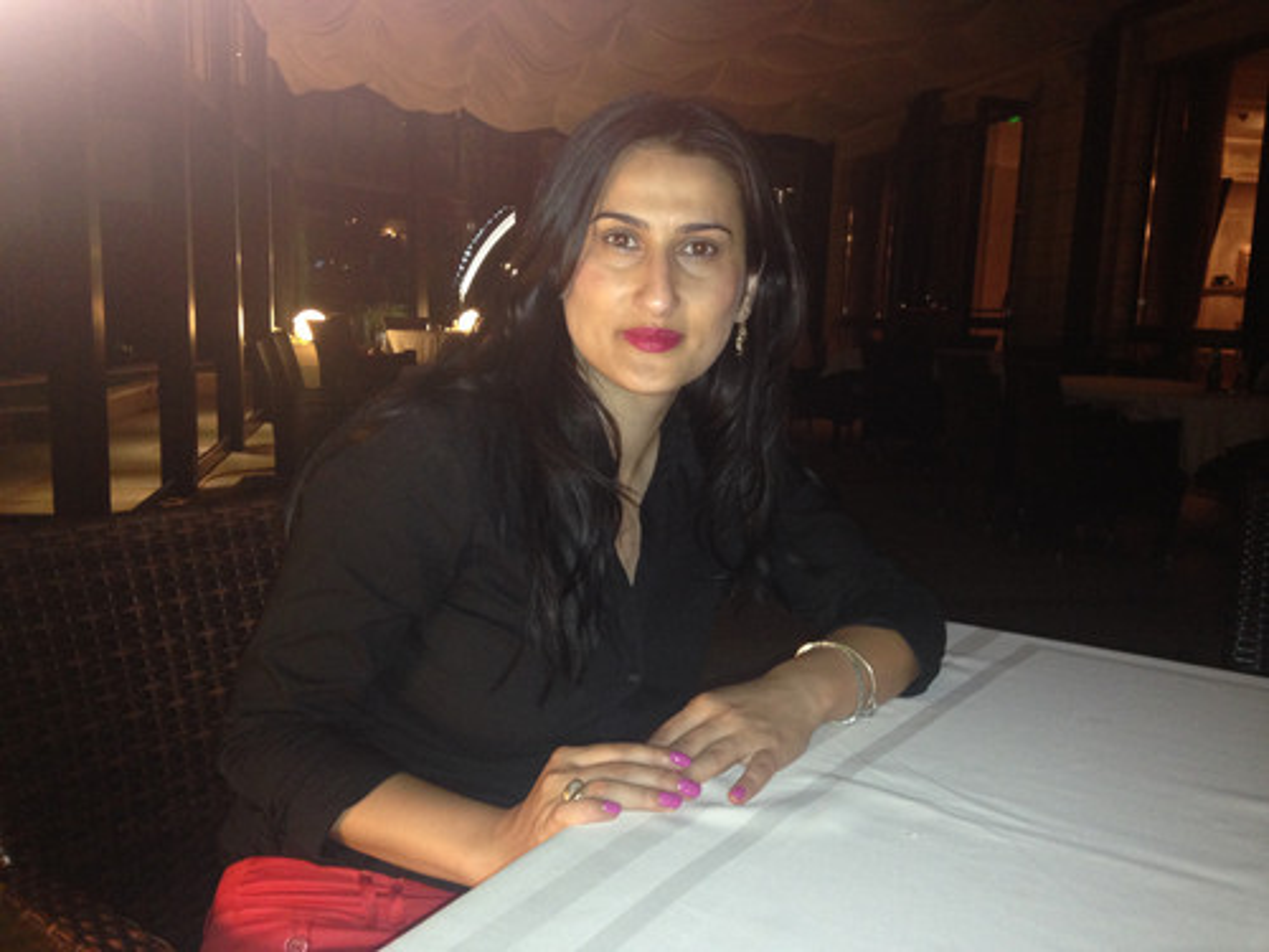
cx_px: 634
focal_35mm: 33
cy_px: 476
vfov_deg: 42.9
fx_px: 1210
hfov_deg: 55.4
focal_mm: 4.12
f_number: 2.4
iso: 200
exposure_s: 1/16
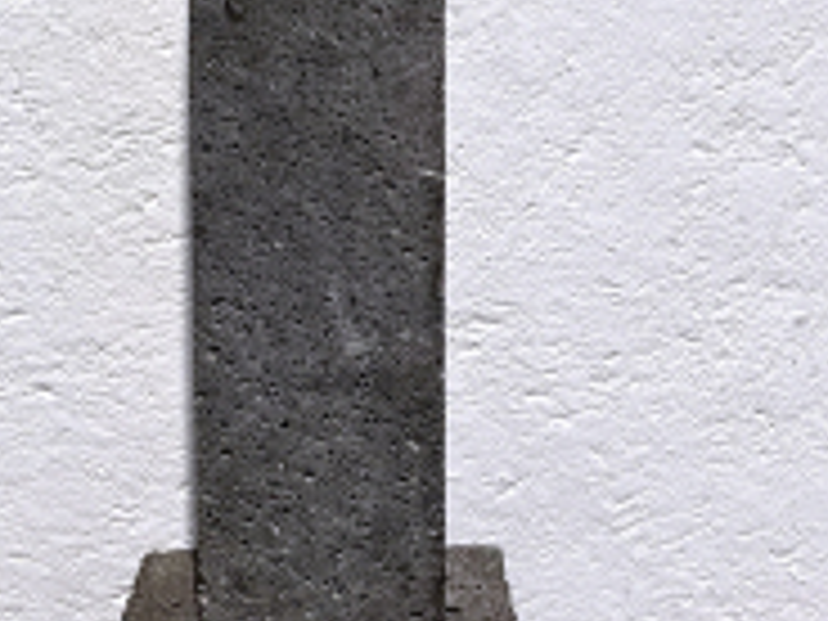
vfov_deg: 17.4
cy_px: -4
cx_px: 346
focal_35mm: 83
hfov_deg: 23.5
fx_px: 1985
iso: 125
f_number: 1.6
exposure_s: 1/60
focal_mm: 5.1
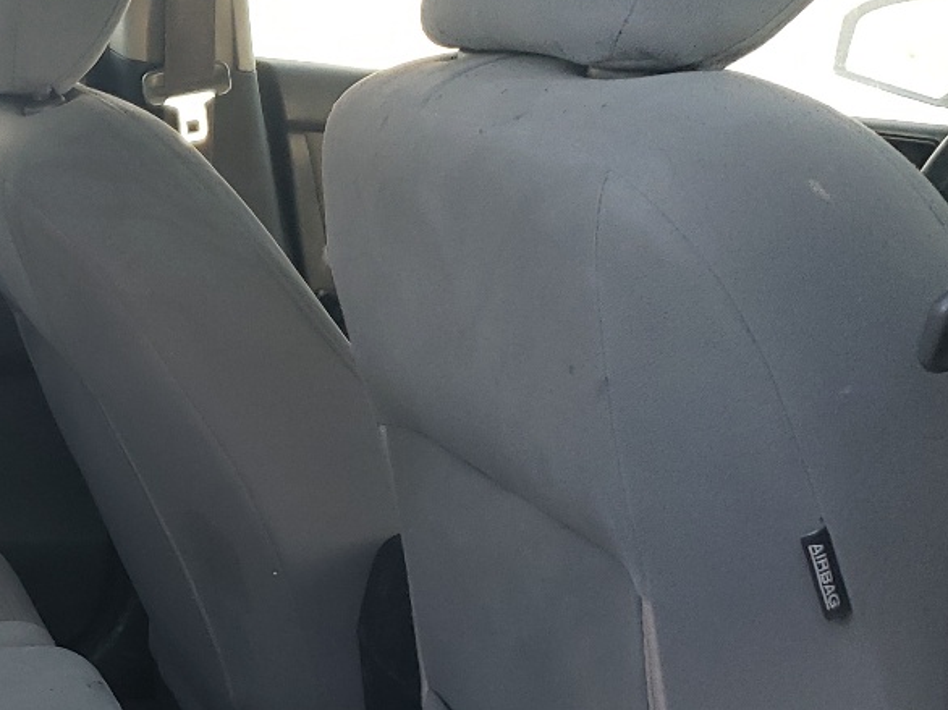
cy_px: 610
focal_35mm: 71
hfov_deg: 25.4
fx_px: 1944
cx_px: -104
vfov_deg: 20.4
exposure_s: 1/100
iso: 82
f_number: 1.5
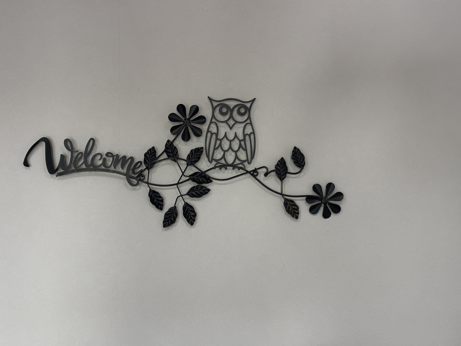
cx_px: 230
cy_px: 173
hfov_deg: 36.8
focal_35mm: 52
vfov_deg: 28.0
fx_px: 693
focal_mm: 5.96
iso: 40
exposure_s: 1/50
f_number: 1.6
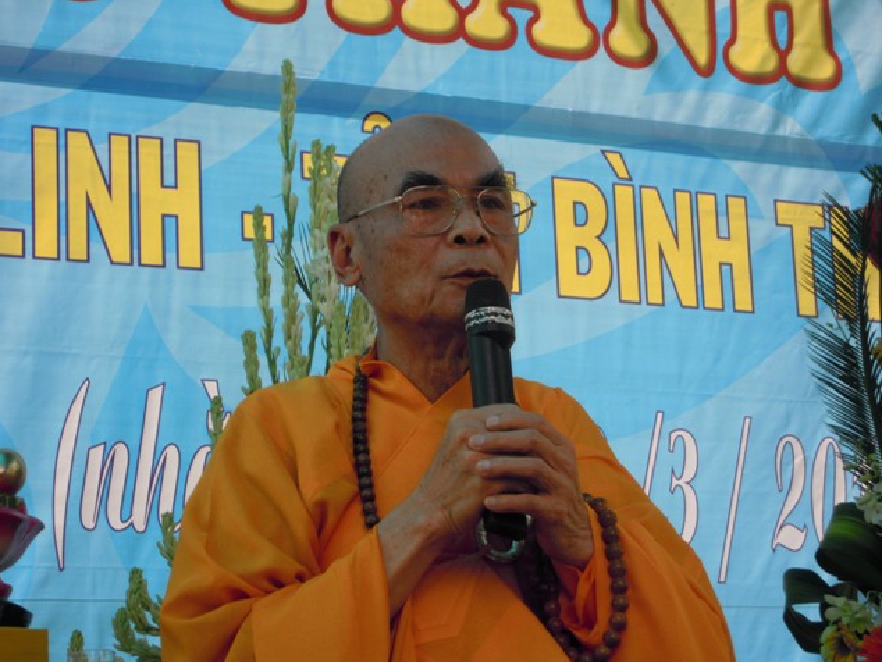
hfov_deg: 17.3
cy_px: 331
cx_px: 441
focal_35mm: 114
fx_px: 2906
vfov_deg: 13.0
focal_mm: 20.3
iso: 160
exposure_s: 1/100
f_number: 5.9
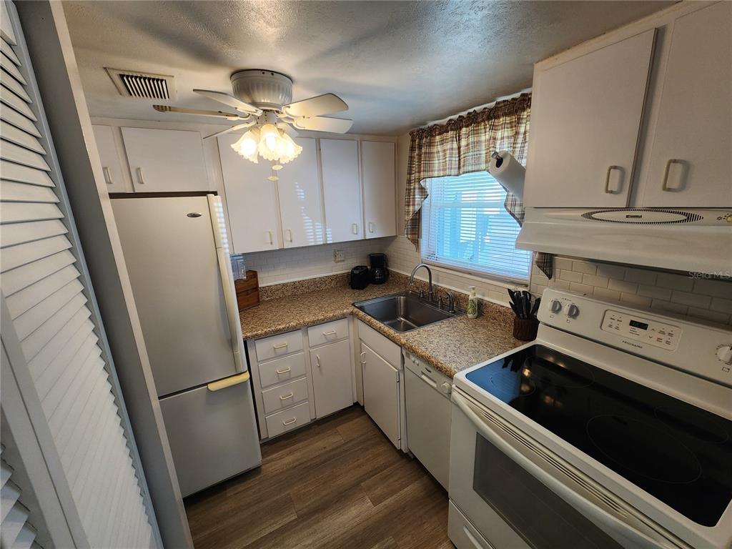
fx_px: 275
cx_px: 366
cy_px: 274
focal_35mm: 13
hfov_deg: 106.2
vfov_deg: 89.9
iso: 125
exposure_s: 1/60
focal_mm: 2.2
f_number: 2.2
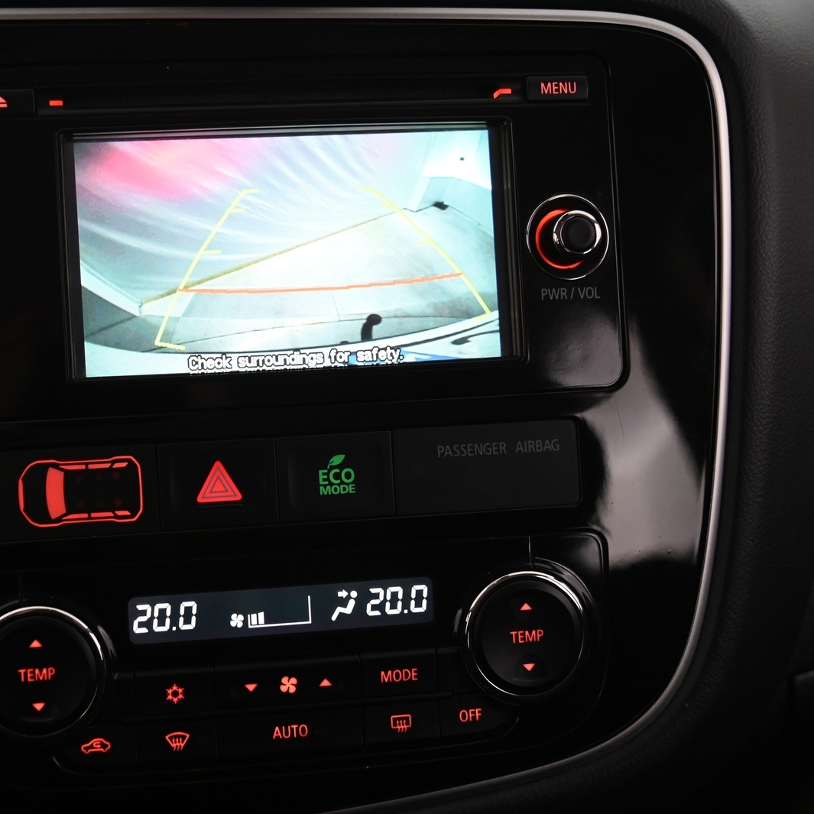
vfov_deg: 30.0
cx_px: 222
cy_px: 402
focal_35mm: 57
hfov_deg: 29.7
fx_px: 1516
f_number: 4
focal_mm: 44
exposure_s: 1/50
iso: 2000
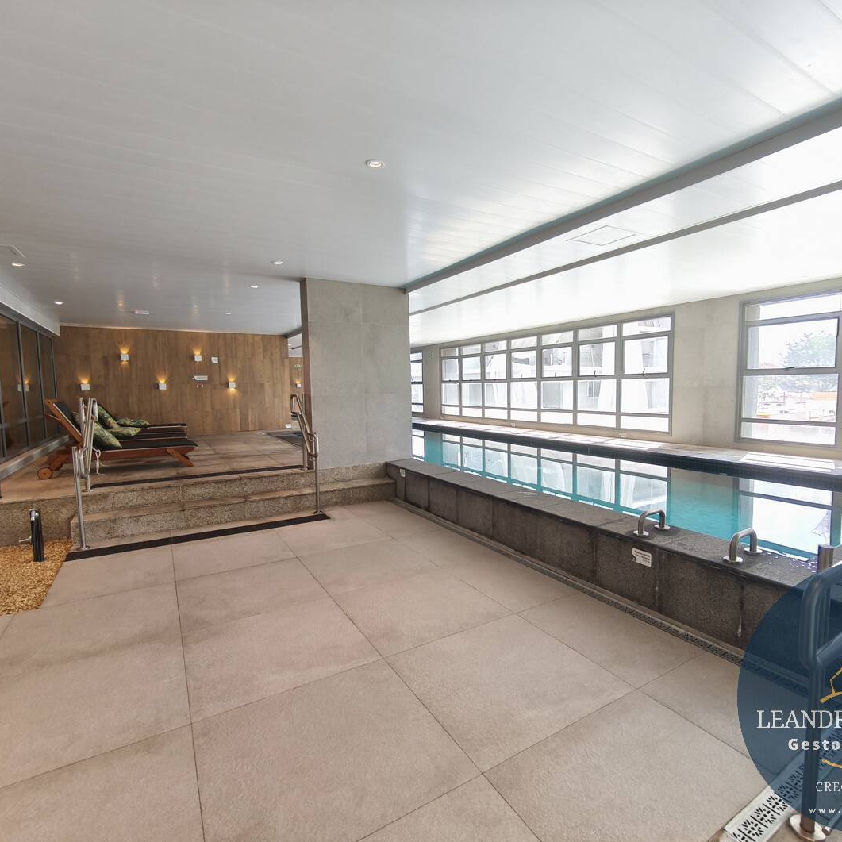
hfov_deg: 80.6
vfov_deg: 80.7
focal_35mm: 18
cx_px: 454
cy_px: 425
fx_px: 495
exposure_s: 1/60
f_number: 2.2
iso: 100
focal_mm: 1.91
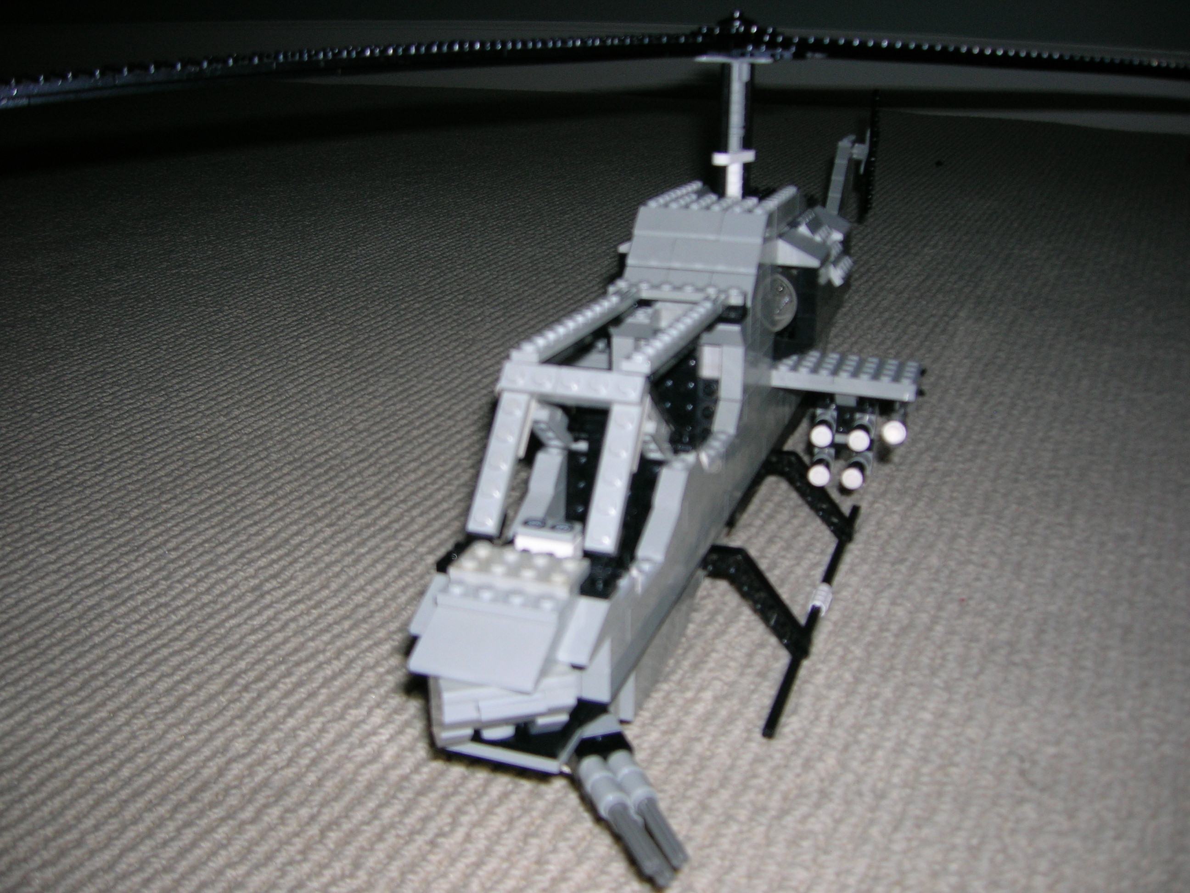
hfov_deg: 54.0
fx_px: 1169
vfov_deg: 41.8
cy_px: 446
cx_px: 595
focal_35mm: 34
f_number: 2.9
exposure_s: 1/60.1
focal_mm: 5.7
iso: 50
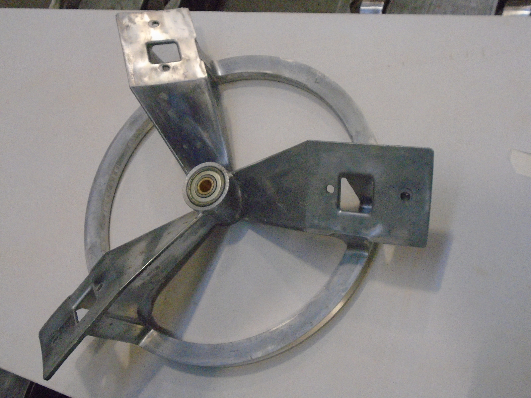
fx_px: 552
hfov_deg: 51.4
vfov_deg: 39.7
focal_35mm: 36
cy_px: 199
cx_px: 266
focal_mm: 6.4
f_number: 3.8
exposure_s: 1/50
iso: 800
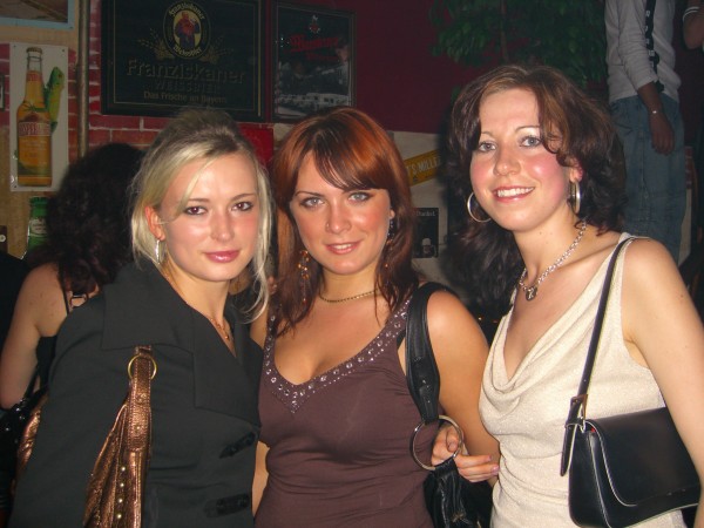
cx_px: 352
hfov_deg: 49.0
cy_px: 264
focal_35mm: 38
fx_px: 773
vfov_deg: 37.7
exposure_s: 1/60
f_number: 2.8
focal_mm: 7.9
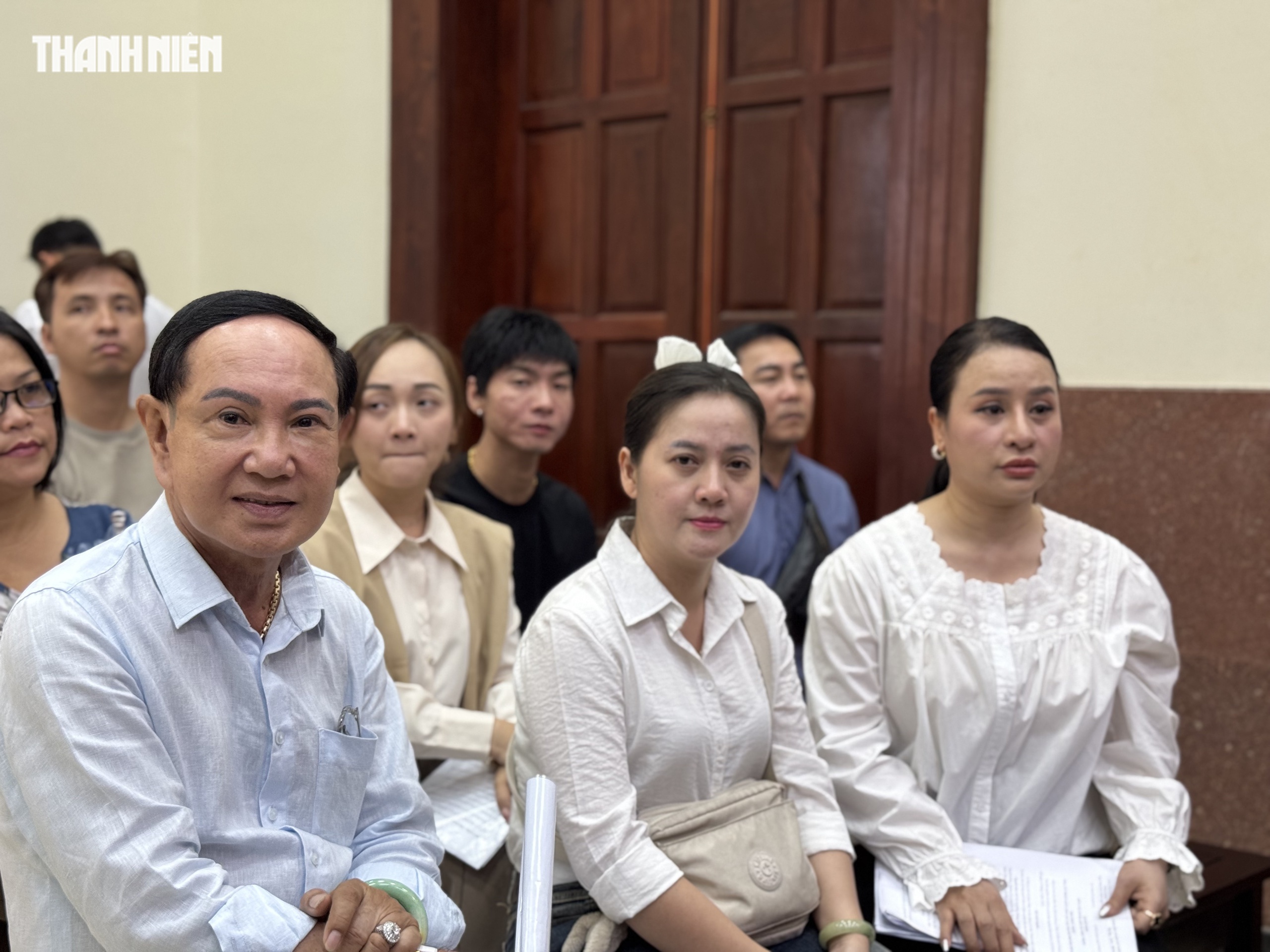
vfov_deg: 30.3
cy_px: 476
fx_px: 1761
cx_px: 635
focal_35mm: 48
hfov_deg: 39.7
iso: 200
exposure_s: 1/33
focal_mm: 6.76
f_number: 1.78
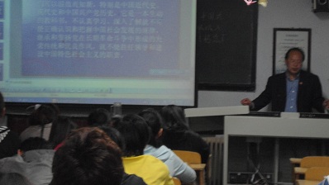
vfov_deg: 10.5
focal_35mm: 115
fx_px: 1003
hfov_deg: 18.6
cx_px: 164
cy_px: 71
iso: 400
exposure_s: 1/8
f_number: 5.9
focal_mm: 18.8
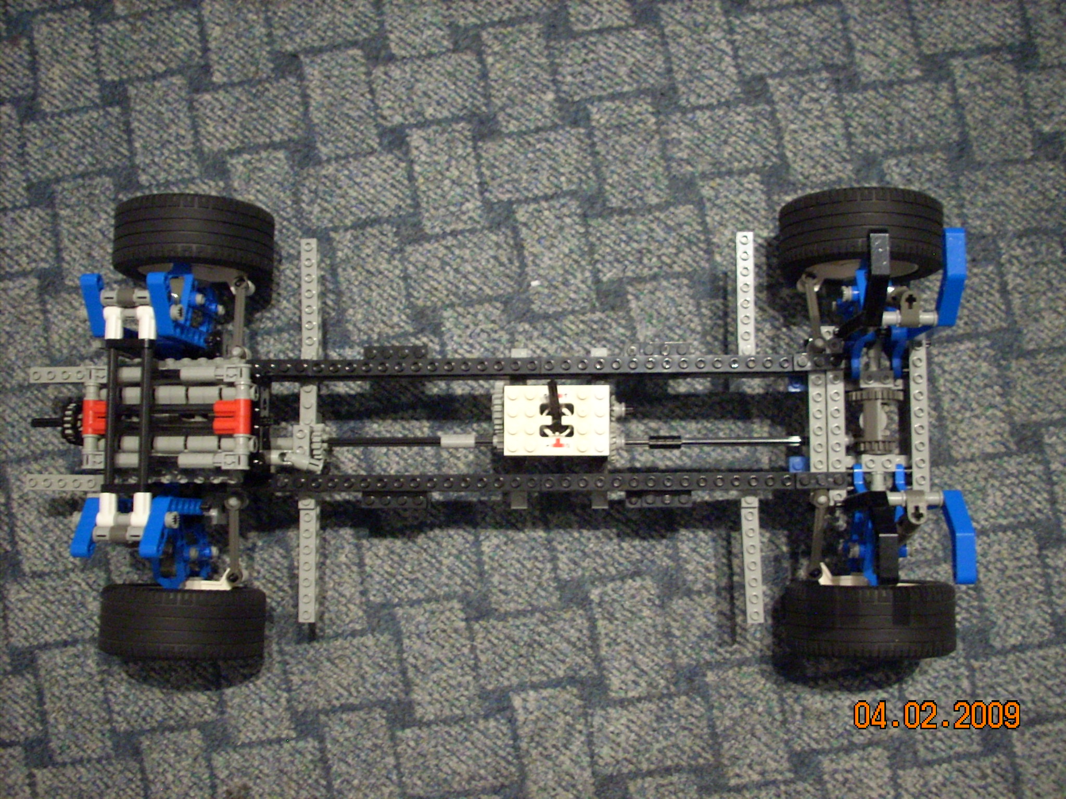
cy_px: 400
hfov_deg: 50.1
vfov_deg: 38.7
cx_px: 533
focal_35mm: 37
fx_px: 1139
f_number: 2.8
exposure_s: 1/4
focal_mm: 6.2
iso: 400
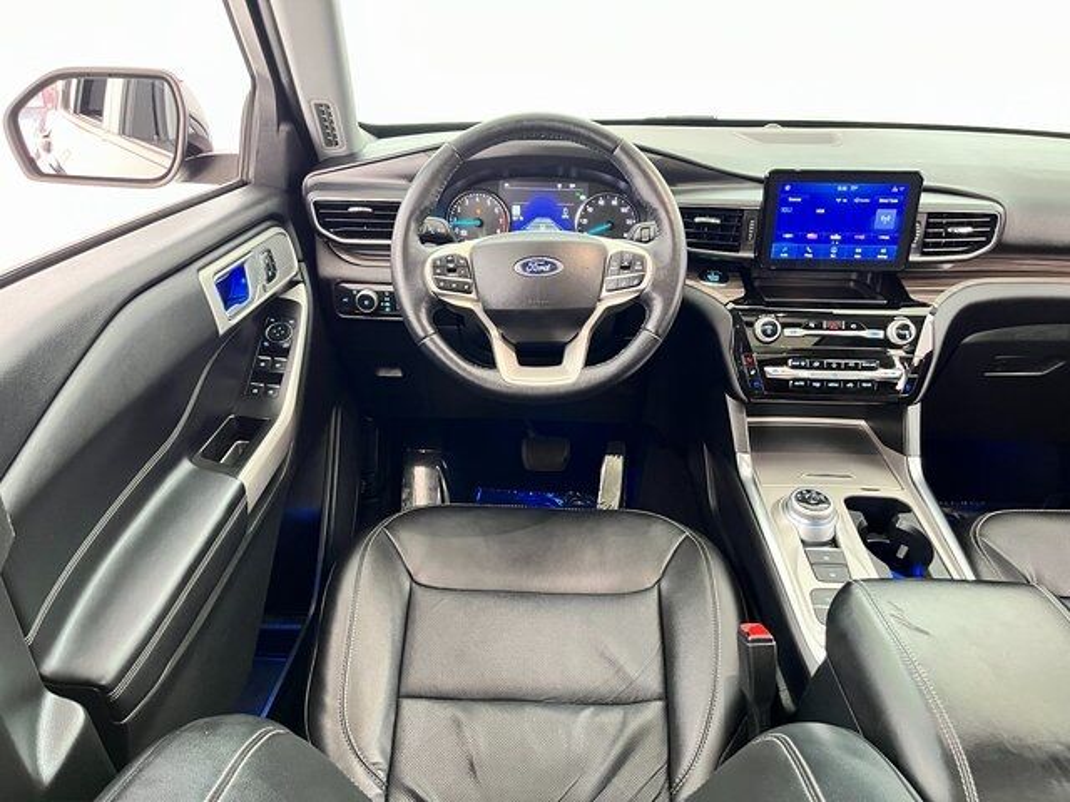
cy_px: 401
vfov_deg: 53.1
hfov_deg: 67.3
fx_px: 804
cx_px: 535
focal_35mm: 26
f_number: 1.6
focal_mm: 5.1
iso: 800
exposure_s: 1/30
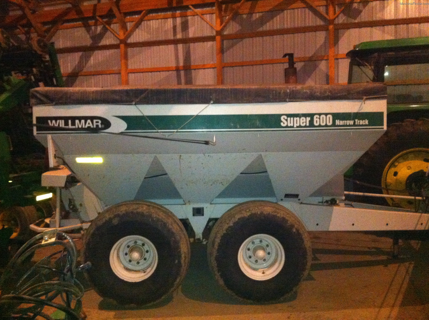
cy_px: 160
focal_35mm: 35
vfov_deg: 40.6
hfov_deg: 52.7
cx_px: 214
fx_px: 433
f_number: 2.8
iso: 1000
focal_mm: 3.85
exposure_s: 1/15
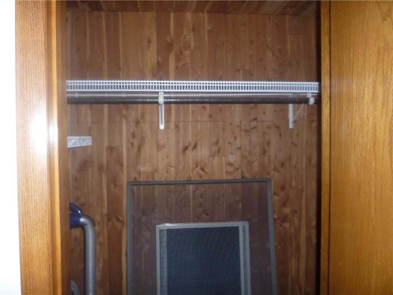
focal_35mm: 30
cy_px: 148
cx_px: 196
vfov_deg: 46.8
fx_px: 341
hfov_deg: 60.0
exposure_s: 1/30
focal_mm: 5.2
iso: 200
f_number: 3.3
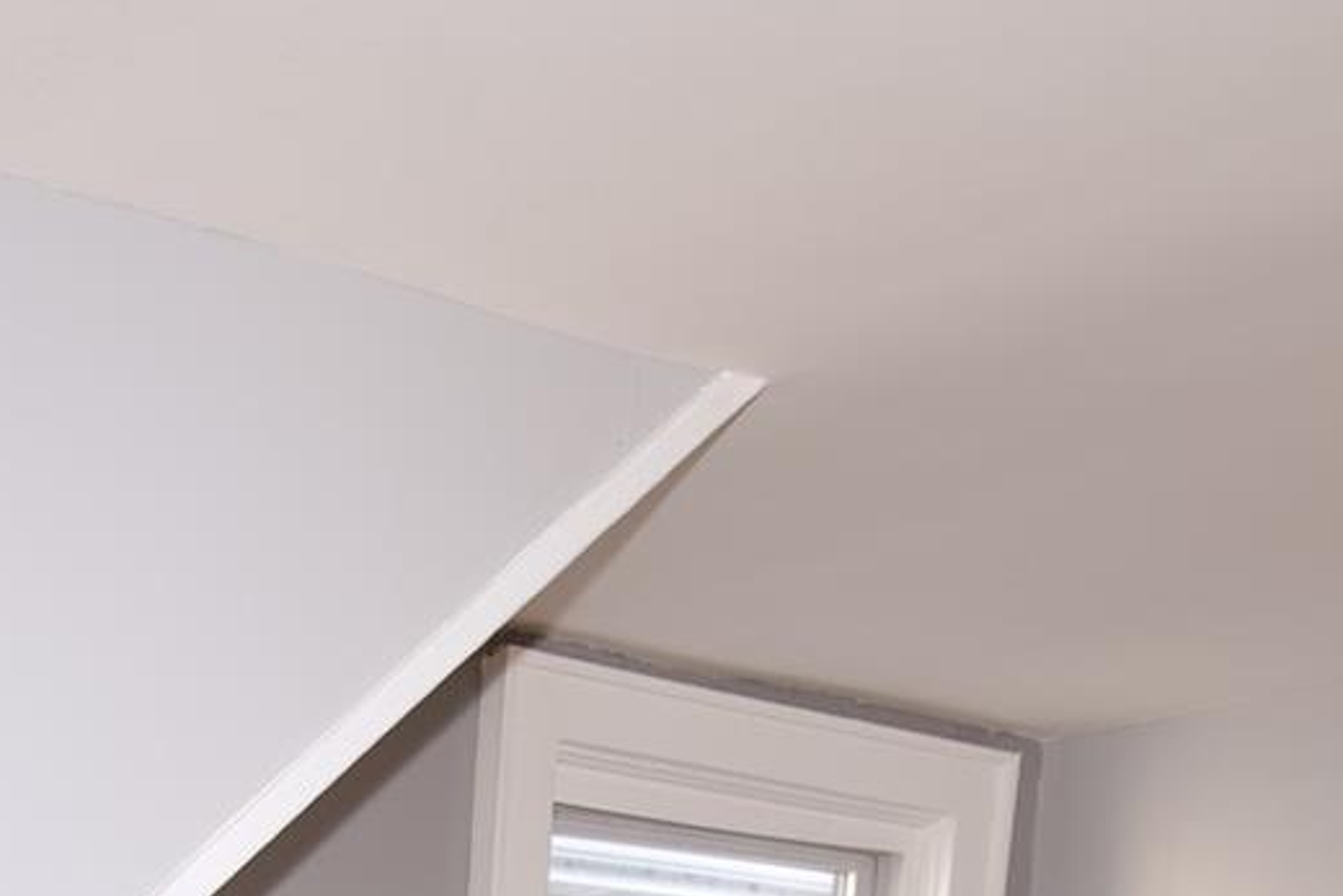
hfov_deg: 28.9
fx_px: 2351
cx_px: -134
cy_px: 1655
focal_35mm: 63
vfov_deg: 17.3
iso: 200
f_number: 5.6
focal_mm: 16
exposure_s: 1/100
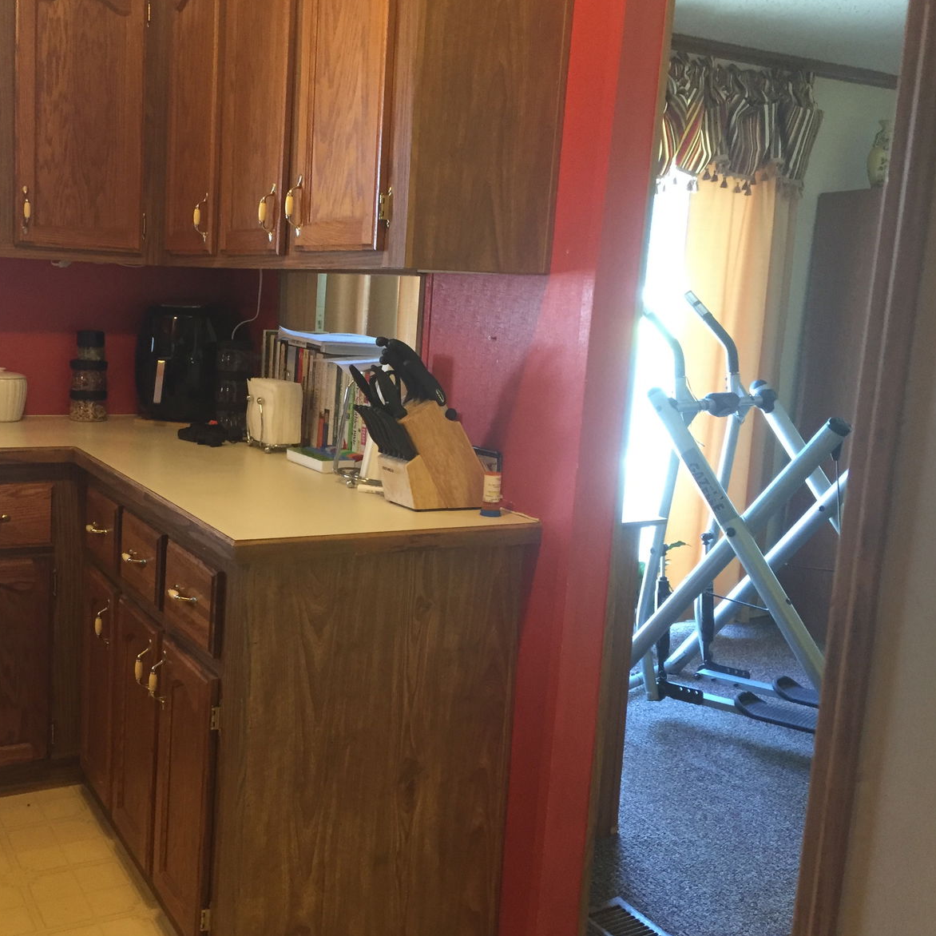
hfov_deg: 46.4
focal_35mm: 35
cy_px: 462
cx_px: 307
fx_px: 1071
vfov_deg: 47.2
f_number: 2.2
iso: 160
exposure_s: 1/30
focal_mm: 4.15
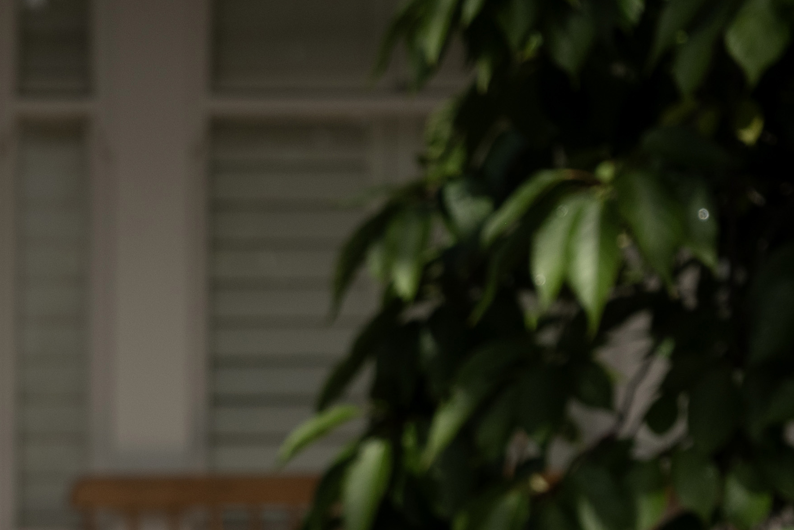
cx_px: -140
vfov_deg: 8.2
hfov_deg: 12.3
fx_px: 3618
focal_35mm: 164
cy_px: 822
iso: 200
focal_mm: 49
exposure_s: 1/1000
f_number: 6.3
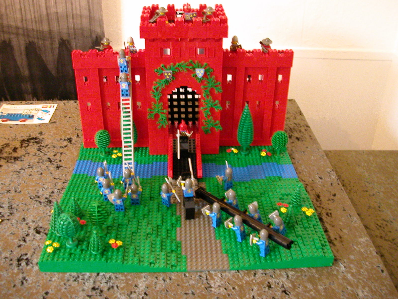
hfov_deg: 50.1
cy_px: 150
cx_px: 199
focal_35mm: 37
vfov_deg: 38.7
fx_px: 425
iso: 400
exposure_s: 1/5.2
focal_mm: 5.6
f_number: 2.7
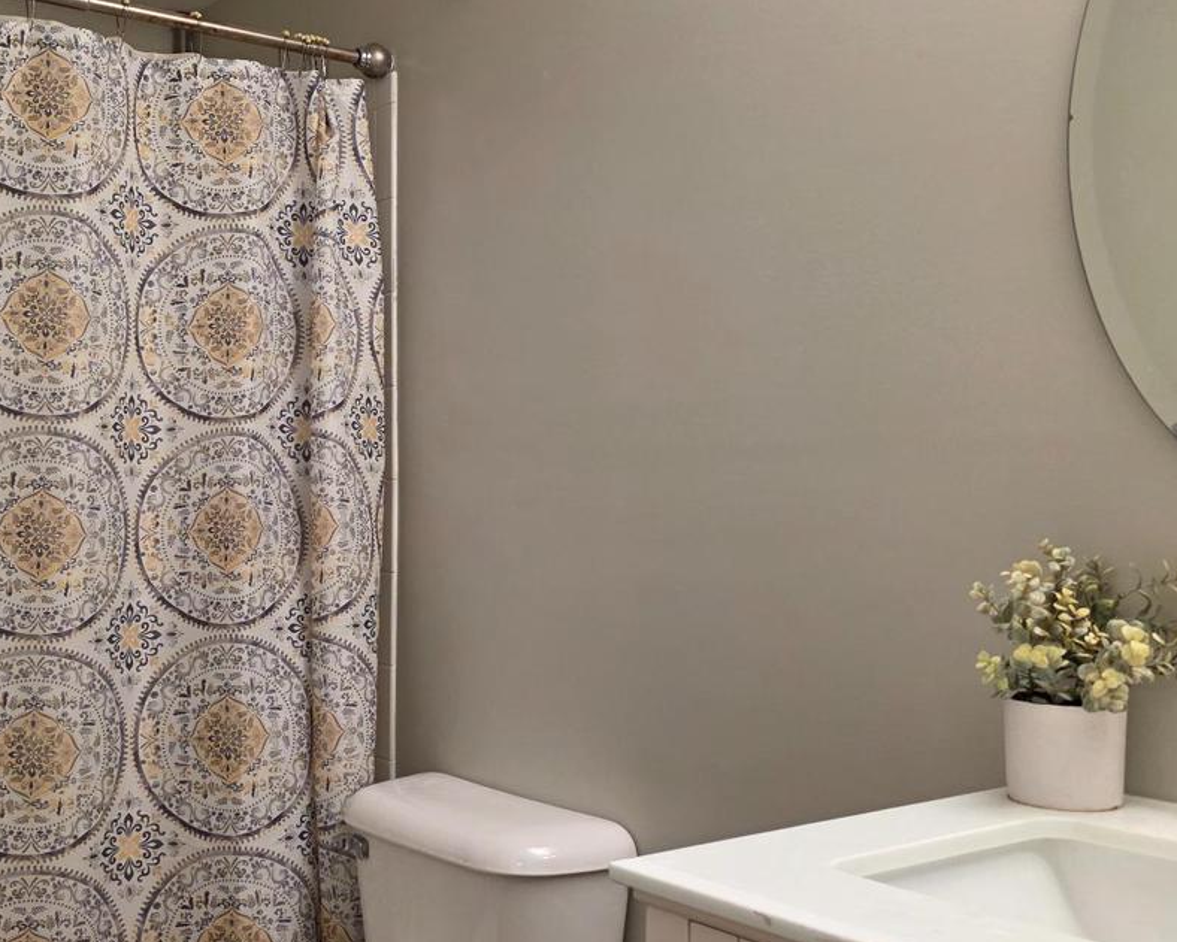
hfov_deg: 44.4
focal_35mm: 41
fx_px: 1429
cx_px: 448
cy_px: 467
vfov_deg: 36.5
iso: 400
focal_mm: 6.3
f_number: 1.7
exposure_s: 1/120
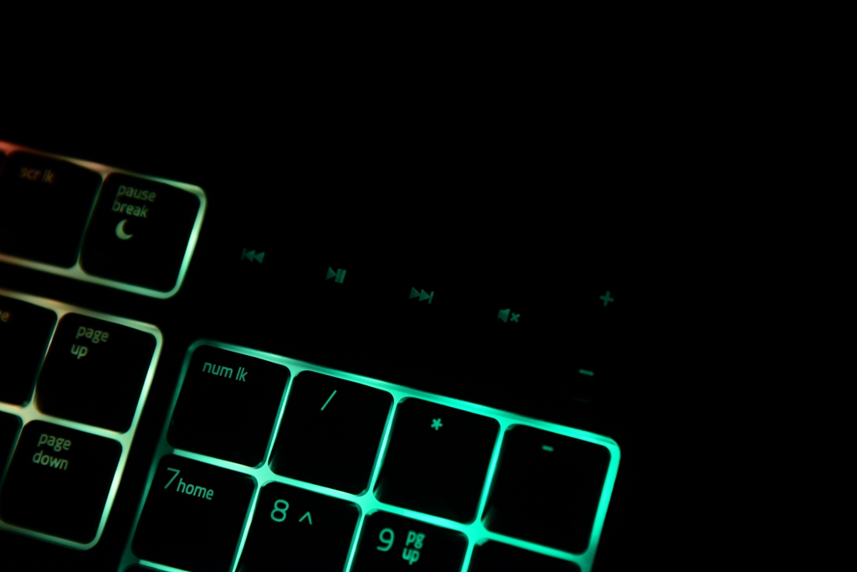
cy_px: 286
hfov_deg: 17.1
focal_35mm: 120
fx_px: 2857
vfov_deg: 11.4
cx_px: 428
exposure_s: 1/60
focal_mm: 120
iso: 1600
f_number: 5.6
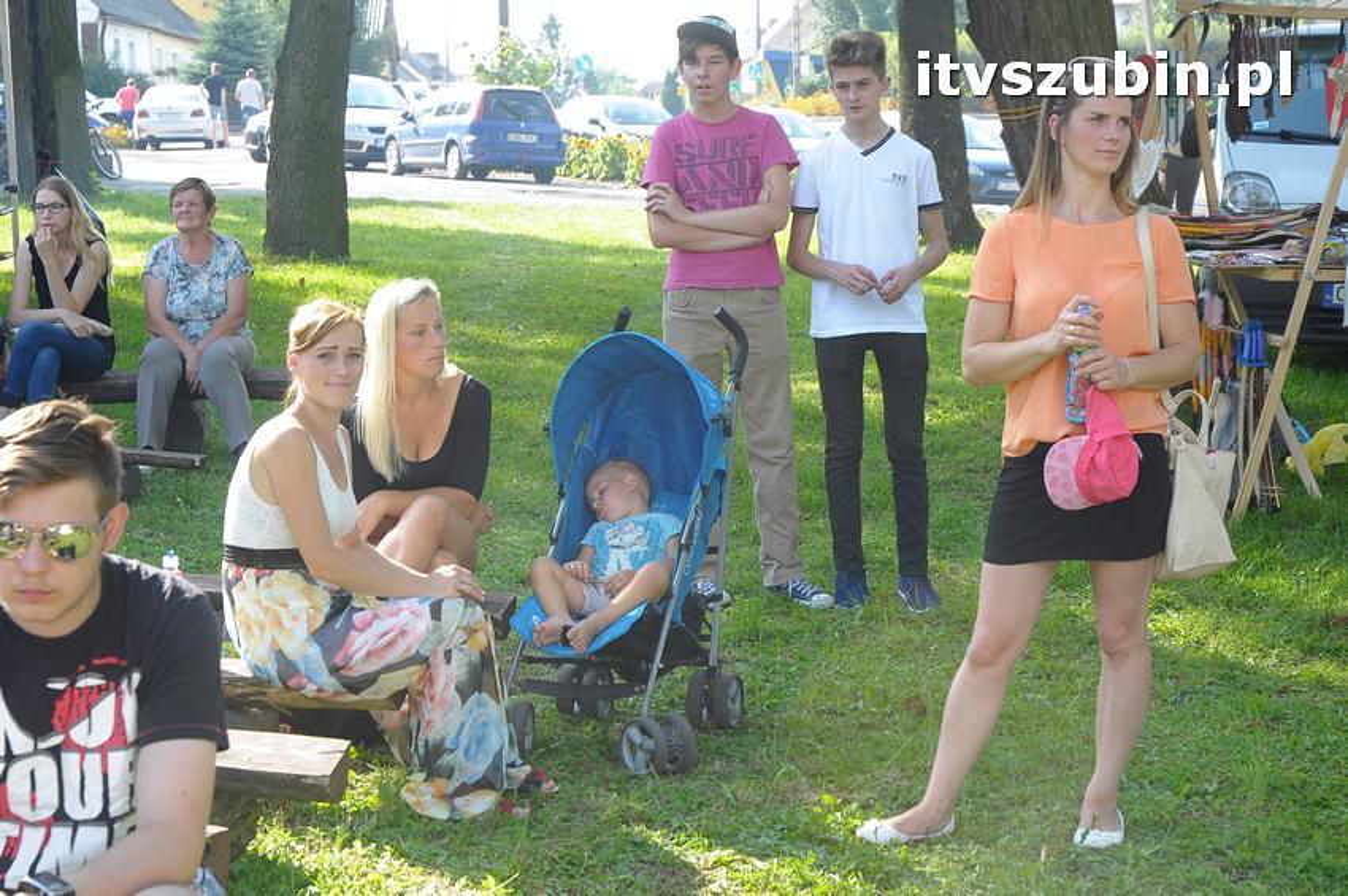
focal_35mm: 78
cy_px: 448
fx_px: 2918
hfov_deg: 26.0
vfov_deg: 17.5
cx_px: 674
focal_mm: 52
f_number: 8
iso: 640
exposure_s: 1/200
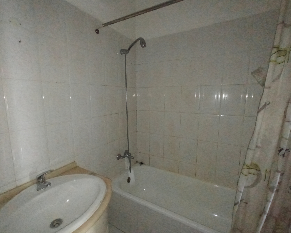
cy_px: 116
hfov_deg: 93.0
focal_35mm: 16
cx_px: 137
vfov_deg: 80.4
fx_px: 138
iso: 1802
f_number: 2.2
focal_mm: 1.65
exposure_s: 1/14.3
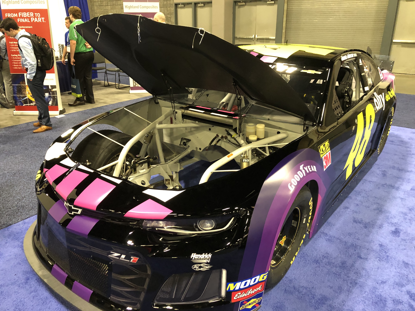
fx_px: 336
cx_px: 208
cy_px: 156
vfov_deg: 49.7
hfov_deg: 63.4
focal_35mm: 28
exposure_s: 1/15
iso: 100
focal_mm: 3.99
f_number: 1.8
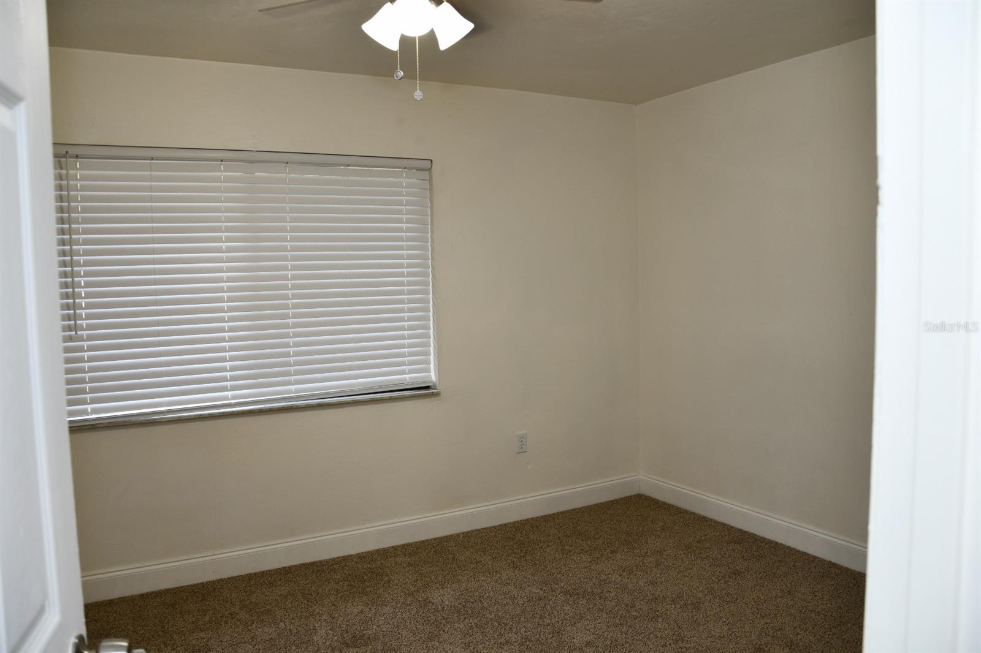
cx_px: 490
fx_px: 736
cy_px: 326
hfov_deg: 67.4
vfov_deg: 47.9
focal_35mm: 27
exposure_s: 1/60
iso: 250
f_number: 4
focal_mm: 18
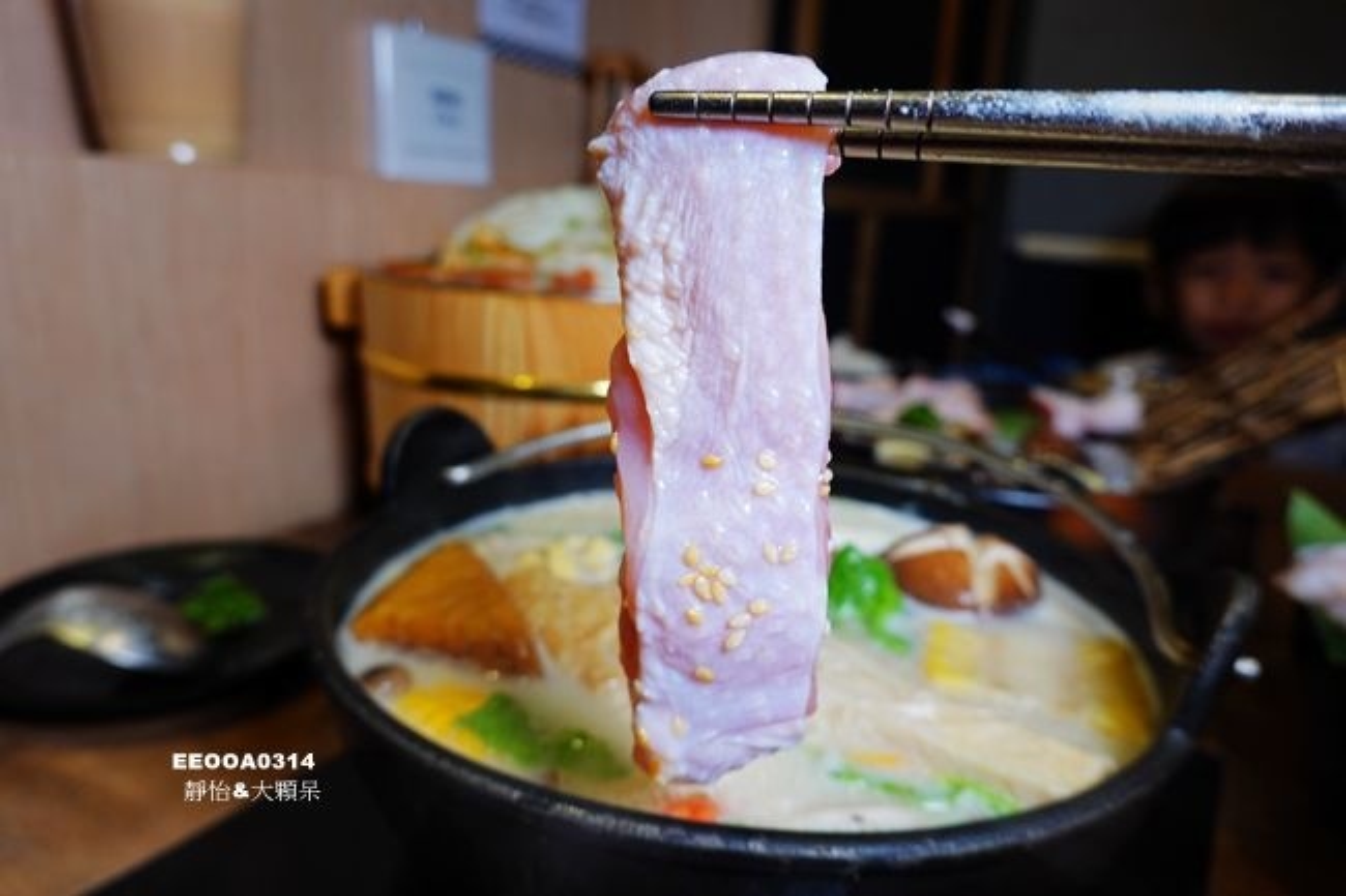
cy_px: 448
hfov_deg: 73.8
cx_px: 673
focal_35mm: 24
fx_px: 897
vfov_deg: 53.1
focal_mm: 9
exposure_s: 1/50
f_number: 2.8
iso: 125
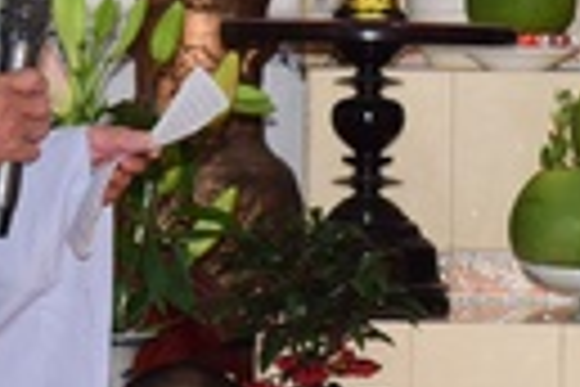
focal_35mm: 327
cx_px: 674
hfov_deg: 6.3
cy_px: 436
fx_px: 5268
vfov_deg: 4.2
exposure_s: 1/80
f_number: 5
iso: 1000
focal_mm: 65
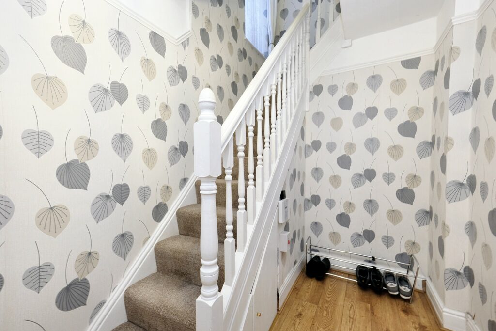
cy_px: 166
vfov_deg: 77.3
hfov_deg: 100.4
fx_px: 207
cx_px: 248
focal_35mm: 15
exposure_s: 1/12
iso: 800
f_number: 4
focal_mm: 10
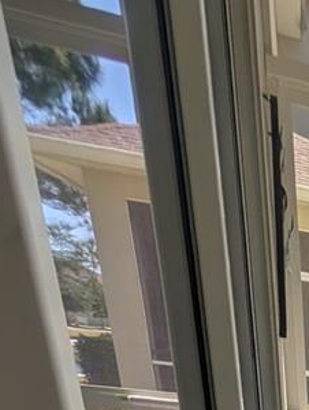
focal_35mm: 48
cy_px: 687
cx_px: 545
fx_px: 570
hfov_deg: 21.2
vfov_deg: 24.4
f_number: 1.7
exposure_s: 1/1300
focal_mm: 2.02
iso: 54
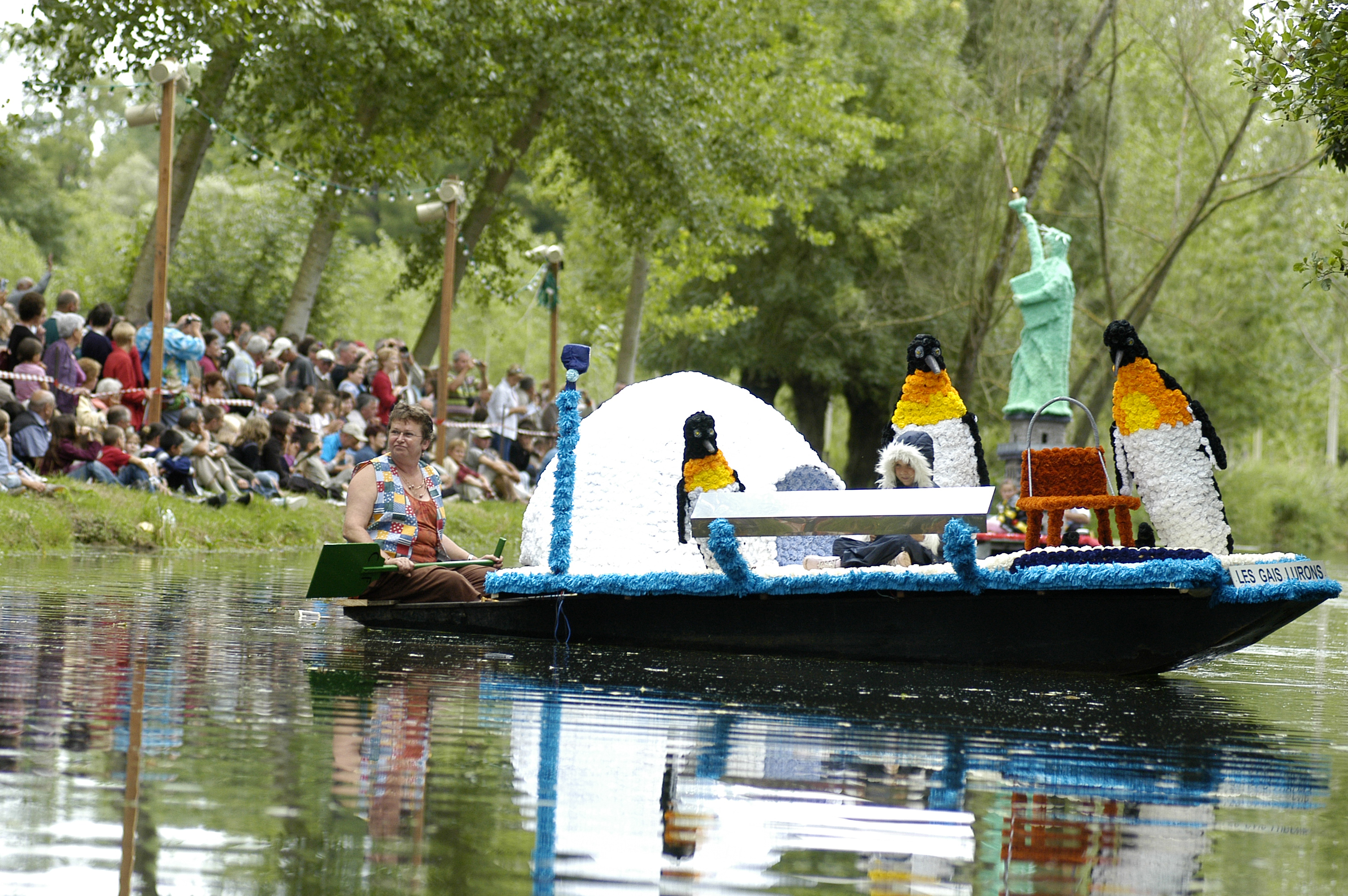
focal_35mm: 174
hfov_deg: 11.8
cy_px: 448
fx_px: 6509
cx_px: 674
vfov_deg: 7.9
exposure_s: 1/320
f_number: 4
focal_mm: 116
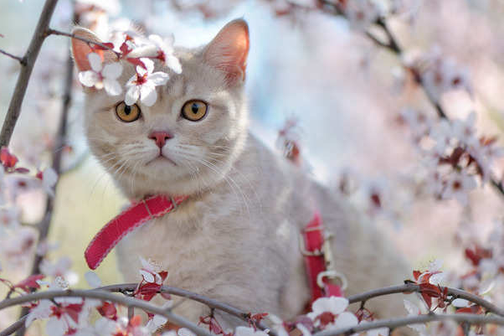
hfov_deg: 15.1
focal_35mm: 136
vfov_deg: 10.1
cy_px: 150
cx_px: 181
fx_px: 1903
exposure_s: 1/800
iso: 200
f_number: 3
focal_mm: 105
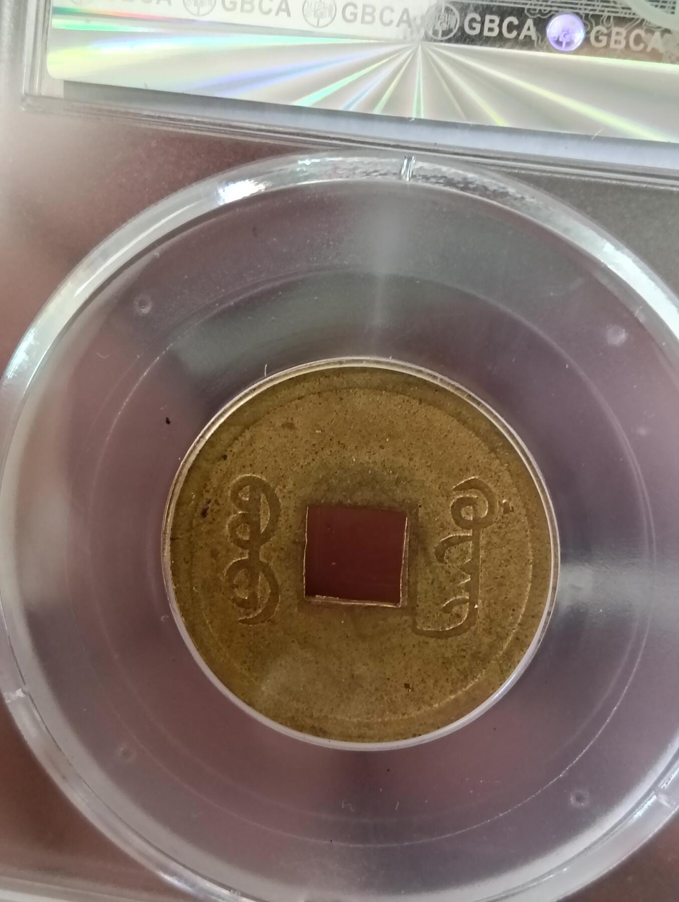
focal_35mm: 49
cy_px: 451
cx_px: 340
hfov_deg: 29.7
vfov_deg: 38.9
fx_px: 1279
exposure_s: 1/33.3
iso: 500
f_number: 1.8
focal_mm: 3.98
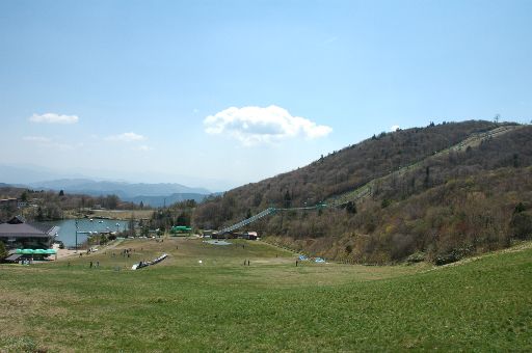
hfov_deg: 67.4
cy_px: 176
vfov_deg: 47.8
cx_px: 266
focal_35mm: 27
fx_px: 398
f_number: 11
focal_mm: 18
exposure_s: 1/400
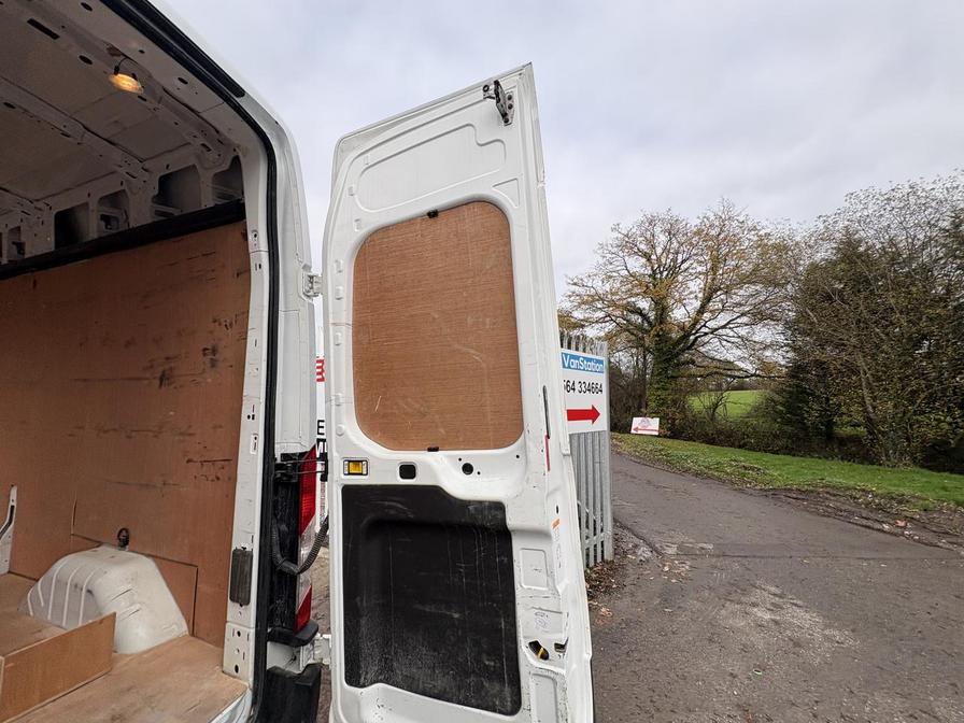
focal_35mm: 14
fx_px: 390
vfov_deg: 85.7
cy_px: 362
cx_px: 482
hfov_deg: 102.1
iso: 40
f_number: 2.2
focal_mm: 2.22
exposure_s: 1/537
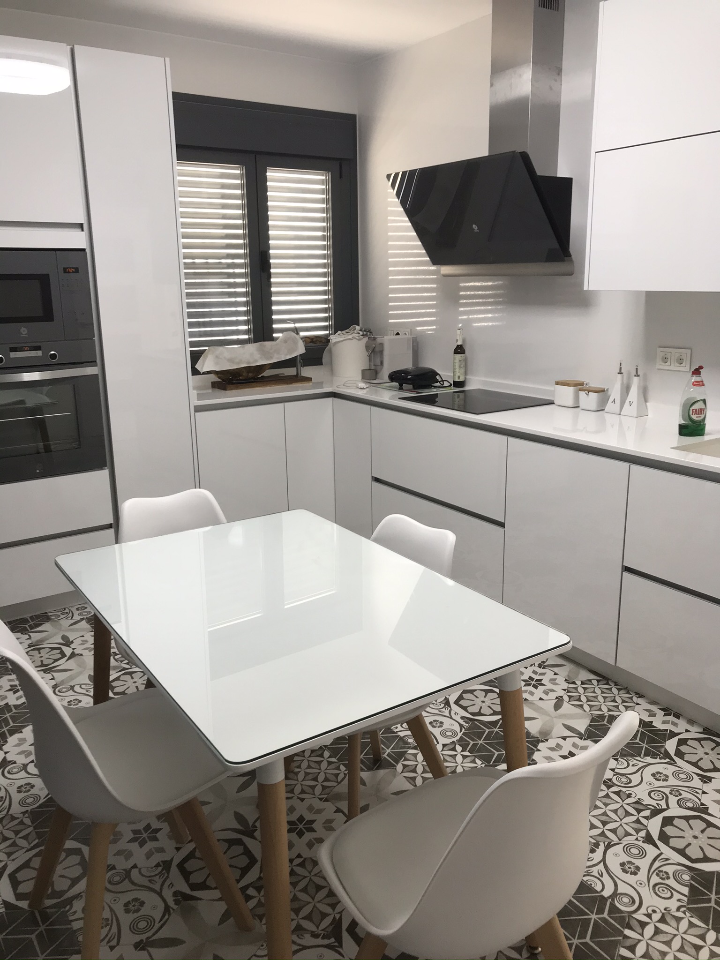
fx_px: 777
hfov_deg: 49.7
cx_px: 360
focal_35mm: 28
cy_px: 480
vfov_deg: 63.4
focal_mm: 3.99
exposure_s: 1/50
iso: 32
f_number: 1.8
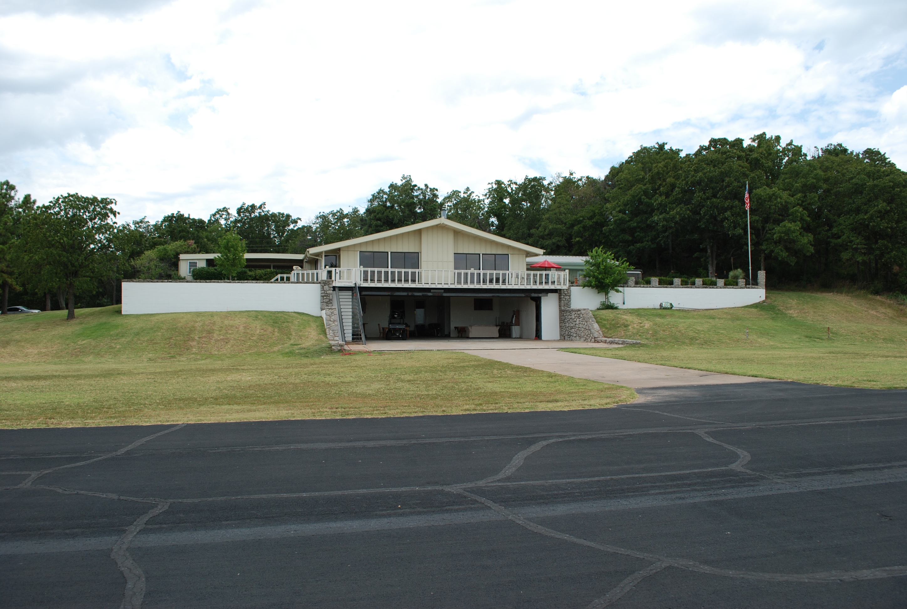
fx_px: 682
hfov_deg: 67.3
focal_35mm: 27
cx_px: 454
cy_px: 304
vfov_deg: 48.1
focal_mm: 18
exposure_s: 1/200
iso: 100
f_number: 7.1
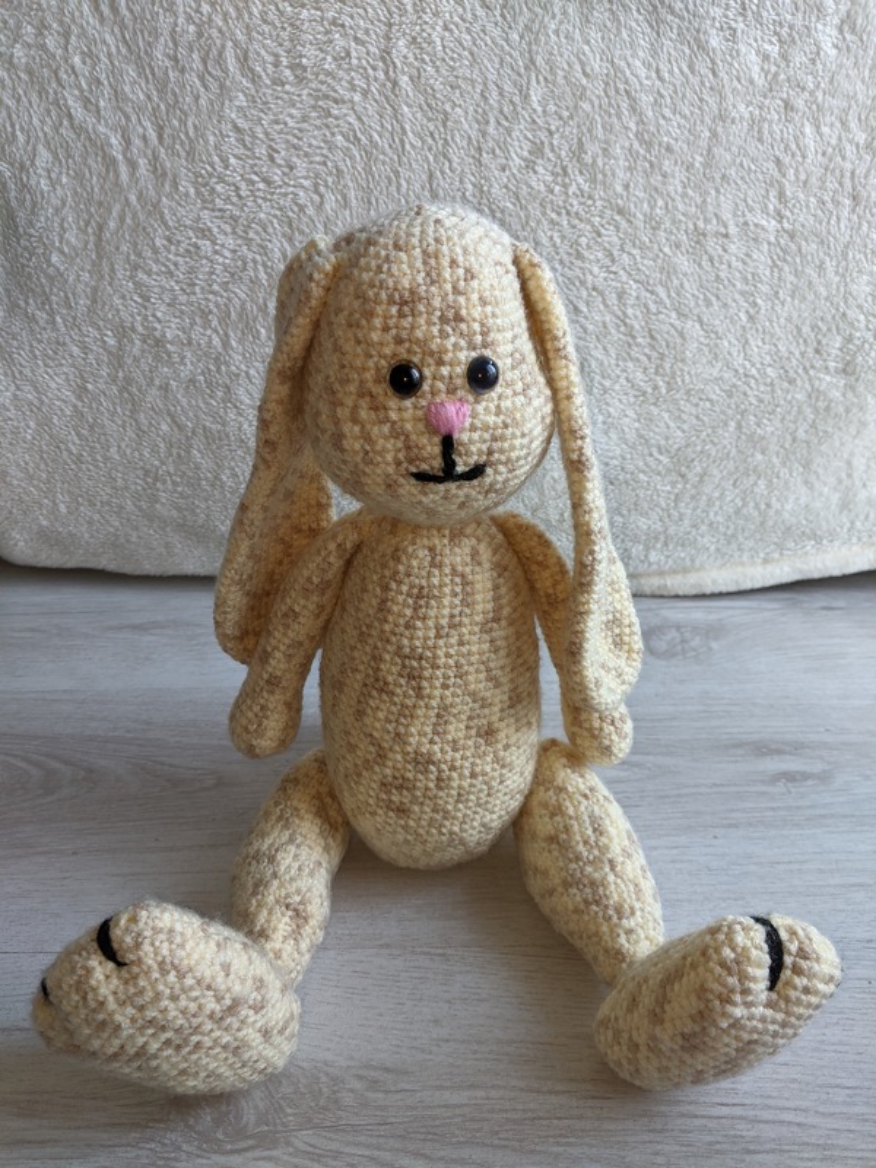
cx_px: 438
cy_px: 584
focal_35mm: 27
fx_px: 911
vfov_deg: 65.3
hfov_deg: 51.4
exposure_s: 1/99.9
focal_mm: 4.44
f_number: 1.8
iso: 85
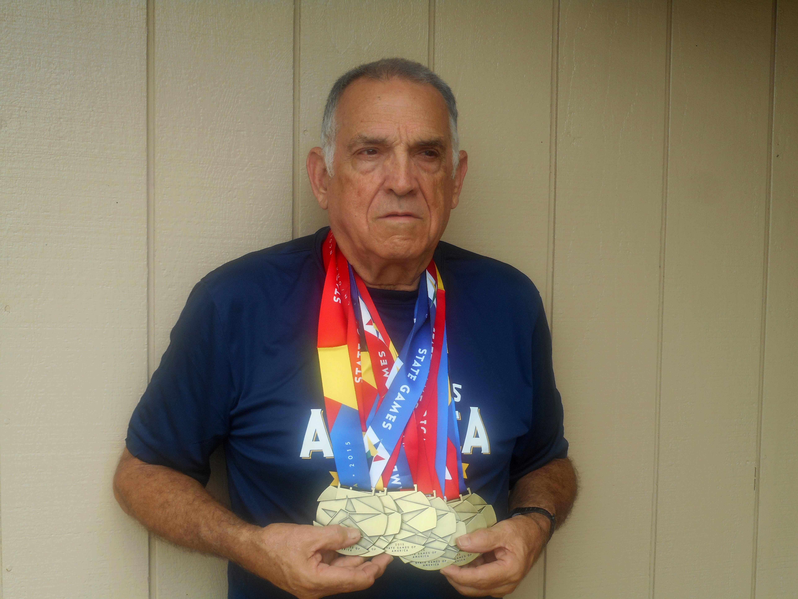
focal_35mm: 51
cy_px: 300
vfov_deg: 28.6
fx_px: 1176
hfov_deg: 37.5
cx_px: 399
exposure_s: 1/60
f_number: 4.9
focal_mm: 9.1
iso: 100
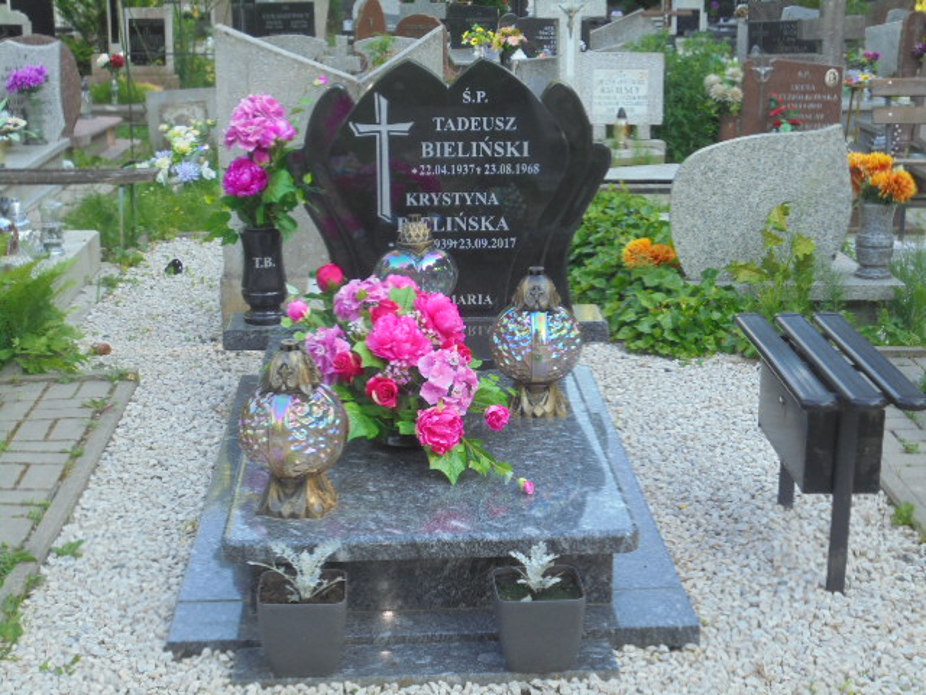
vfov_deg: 26.1
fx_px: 1498
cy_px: 348
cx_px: 463
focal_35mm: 56
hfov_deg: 34.3
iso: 100
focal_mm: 10.1
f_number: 5.2
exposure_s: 1/30
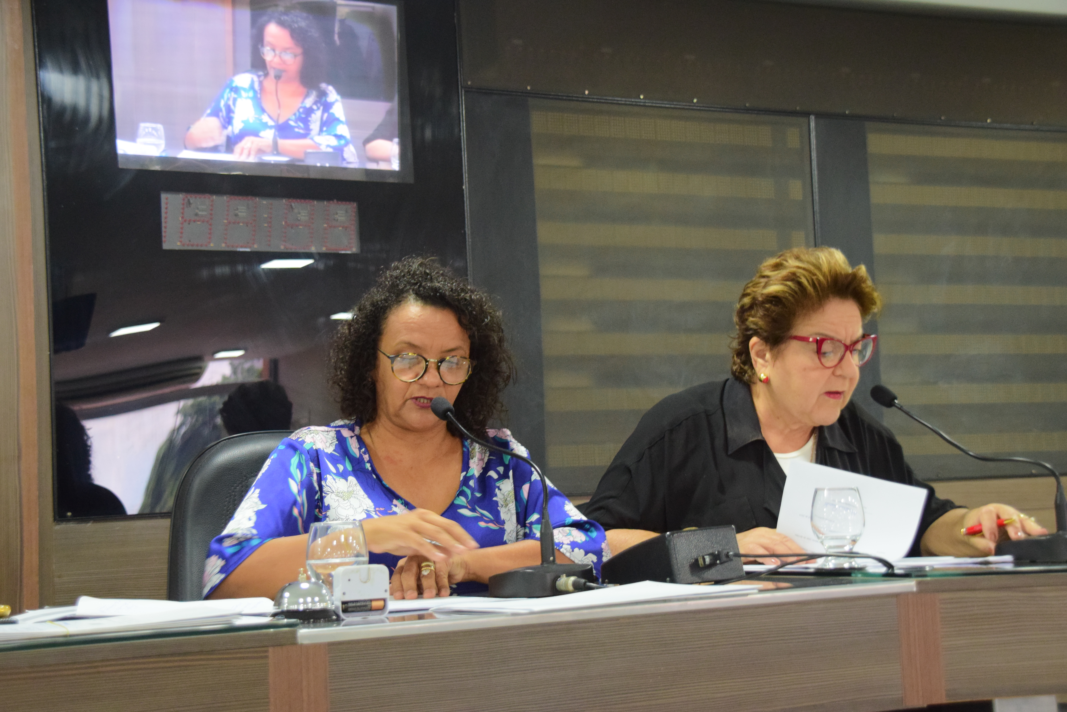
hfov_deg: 12.5
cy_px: 356
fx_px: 4890
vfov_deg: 8.3
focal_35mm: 165
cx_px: 534
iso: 1600
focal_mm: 110
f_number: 5.6
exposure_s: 1/60
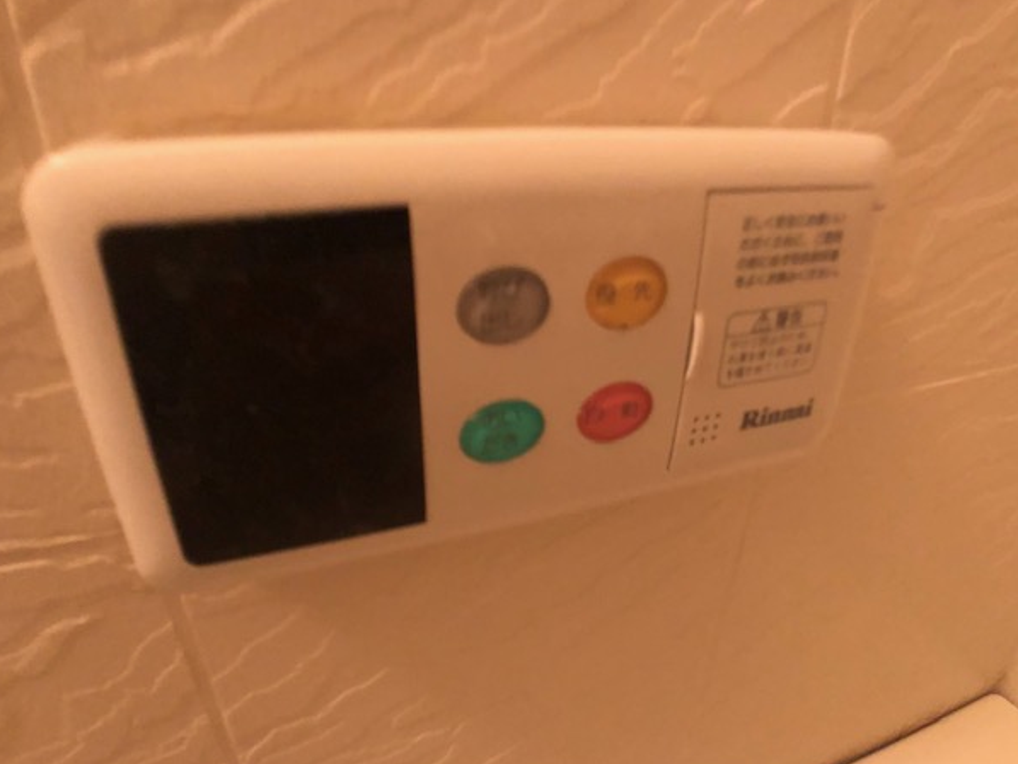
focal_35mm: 30
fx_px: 882
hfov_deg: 59.9
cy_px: 373
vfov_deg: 46.8
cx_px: 500
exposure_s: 1/4
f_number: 1.8
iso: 100
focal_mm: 4
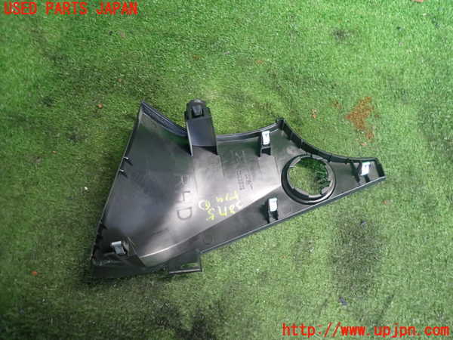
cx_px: 226
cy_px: 170
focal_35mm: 25
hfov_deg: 69.4
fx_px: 327
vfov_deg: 54.9
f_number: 2
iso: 500
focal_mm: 4.5
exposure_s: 1/30
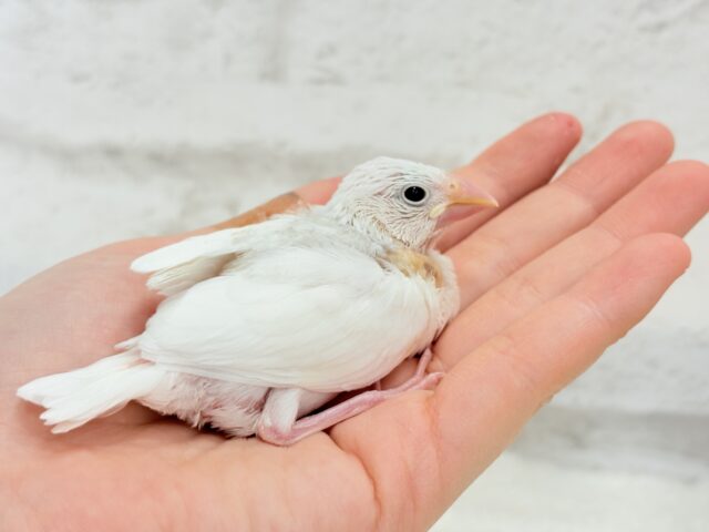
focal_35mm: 52
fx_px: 1065
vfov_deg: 28.0
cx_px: 354
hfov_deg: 36.8
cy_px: 266
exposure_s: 1/50
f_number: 1.6
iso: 40
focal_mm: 5.96
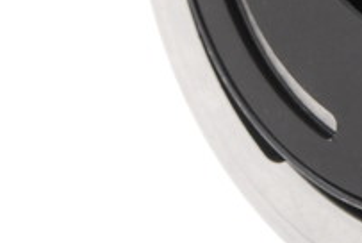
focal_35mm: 325
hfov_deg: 6.2
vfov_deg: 4.2
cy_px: -128
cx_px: 603
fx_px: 3272
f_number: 16
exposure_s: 1/100
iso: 200
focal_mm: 55
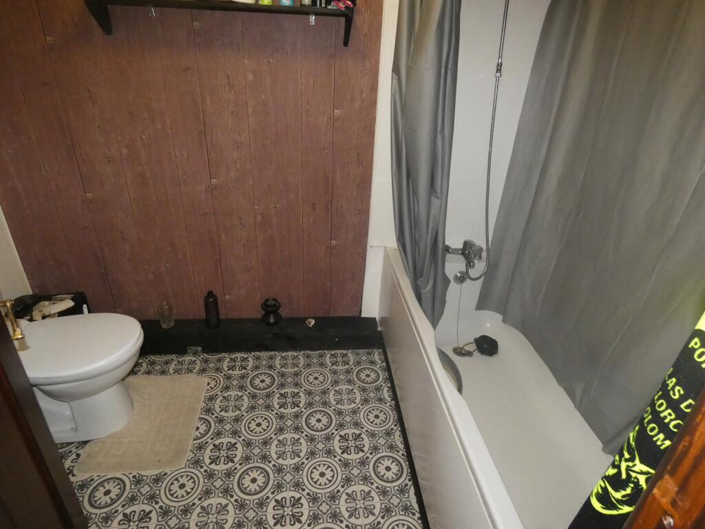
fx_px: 407
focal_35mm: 20
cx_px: 352
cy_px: 264
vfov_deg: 66.0
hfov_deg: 81.7
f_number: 2.8
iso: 800
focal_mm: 3.6
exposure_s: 1/60
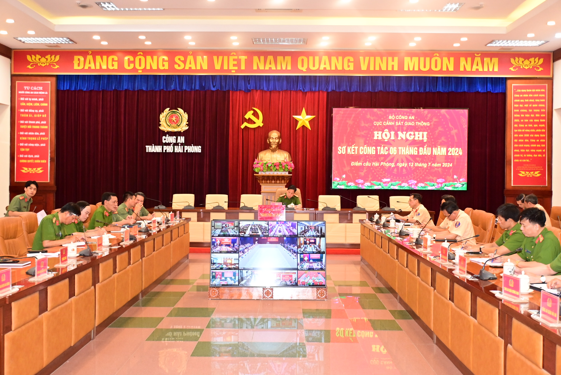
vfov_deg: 34.3
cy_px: 188
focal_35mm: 39
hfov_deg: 49.5
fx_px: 608
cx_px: 280
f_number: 4
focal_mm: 26
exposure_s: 1/200
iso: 3200
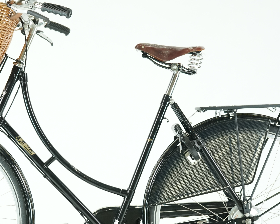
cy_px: 159
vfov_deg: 15.2
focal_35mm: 101
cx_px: 87
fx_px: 837
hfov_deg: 18.9
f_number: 5
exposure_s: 1/200
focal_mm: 57
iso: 2500
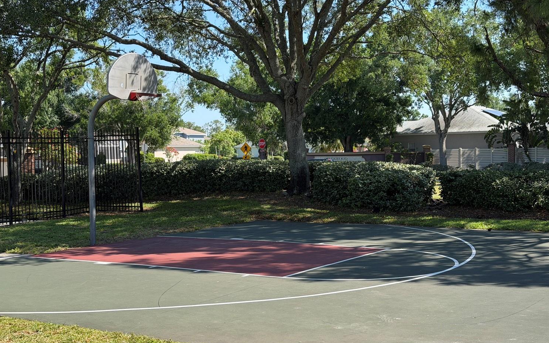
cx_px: 266
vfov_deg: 23.5
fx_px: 823
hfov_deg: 36.9
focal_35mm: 55
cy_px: 184
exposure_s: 1/1543
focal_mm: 6.76
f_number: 1.78
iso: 64
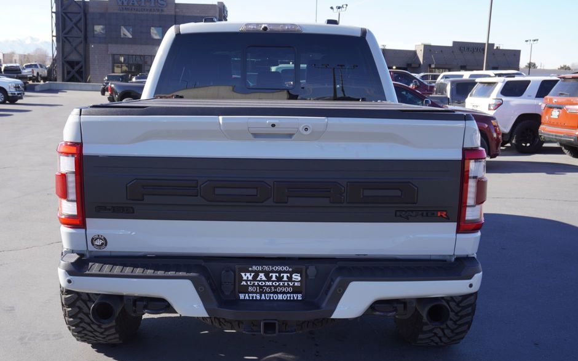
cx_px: 266
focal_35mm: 40
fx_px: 630
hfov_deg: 49.2
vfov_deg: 32.0
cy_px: 196
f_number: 6.3
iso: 100
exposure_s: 1/125
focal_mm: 24
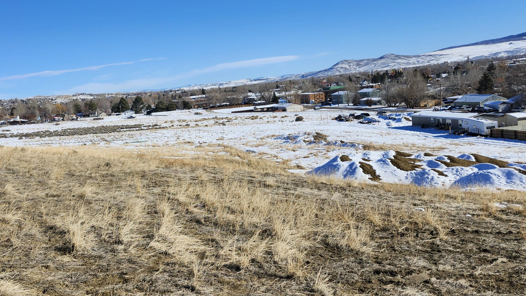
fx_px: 474
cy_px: 130
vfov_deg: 34.6
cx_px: 186
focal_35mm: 34
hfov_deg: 57.1
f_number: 1.8
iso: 25
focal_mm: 5.54
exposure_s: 1/2384
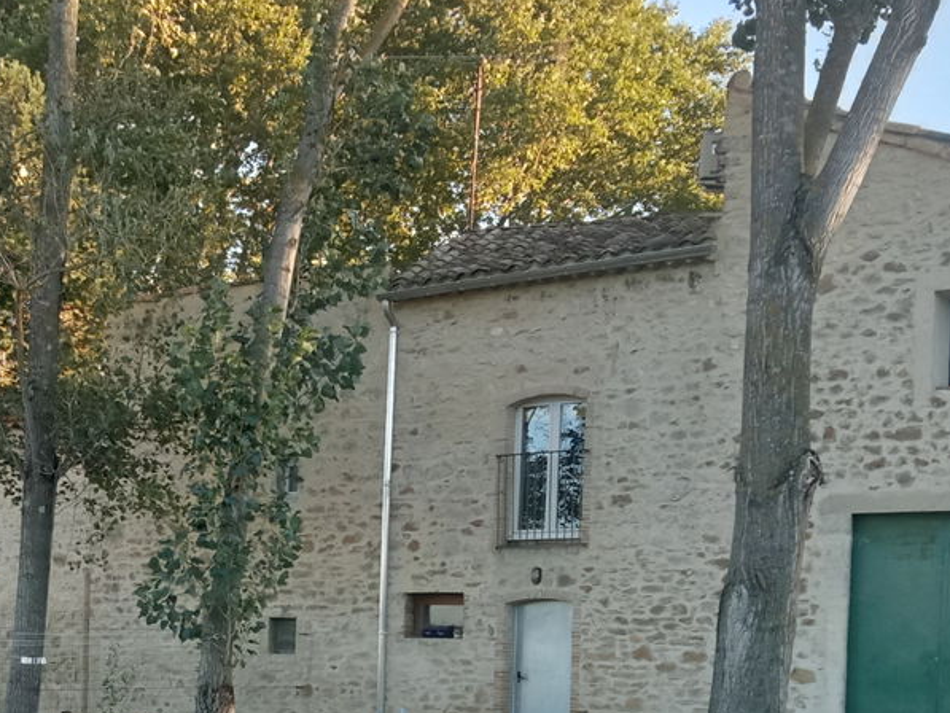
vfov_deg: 19.1
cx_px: 185
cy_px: 708
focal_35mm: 75
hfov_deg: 25.5
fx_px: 2059
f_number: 2.2
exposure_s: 1/134
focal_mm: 3.46
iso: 100
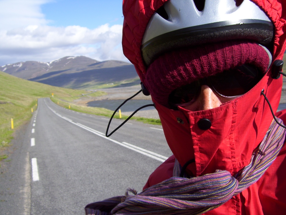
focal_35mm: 36
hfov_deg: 51.3
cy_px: 108
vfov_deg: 39.7
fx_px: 298
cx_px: 143
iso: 80
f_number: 4.8
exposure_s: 1/400
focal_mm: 6
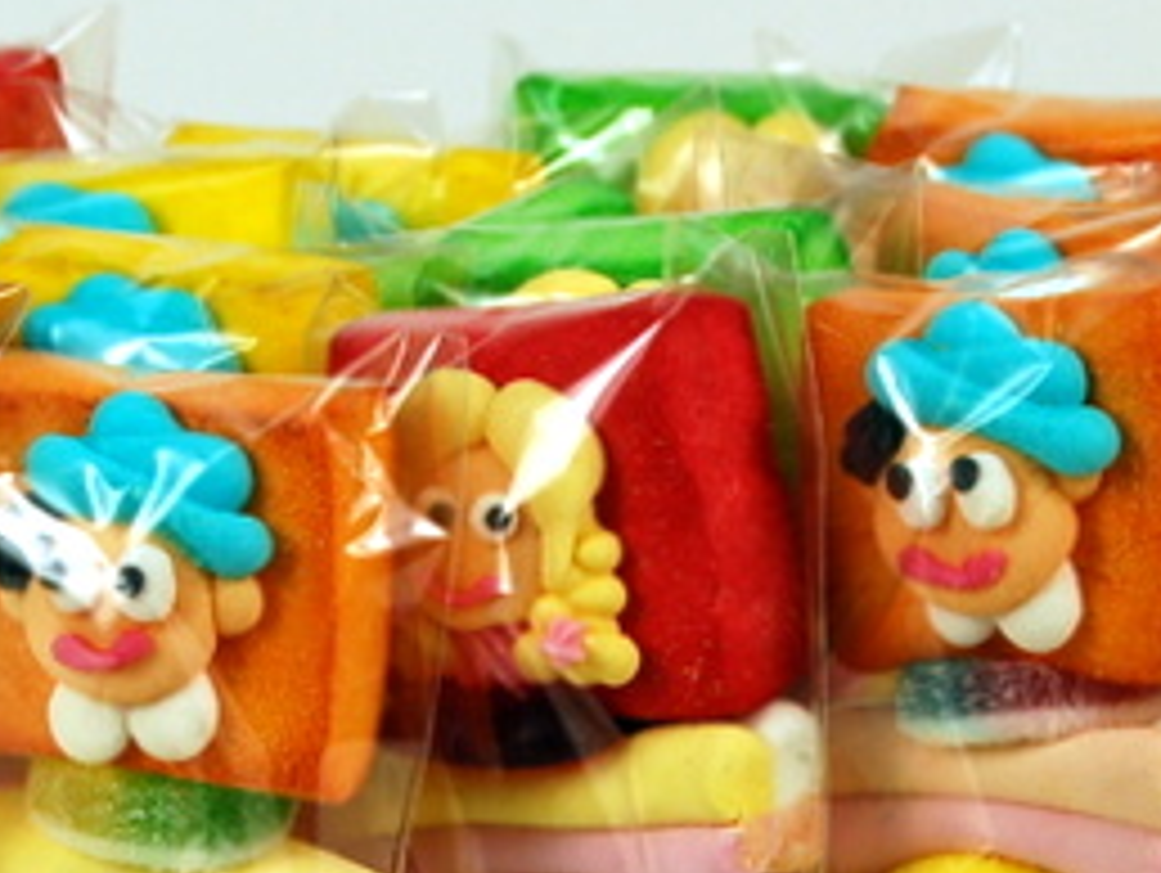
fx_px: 7486
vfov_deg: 6.6
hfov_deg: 8.9
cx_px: 464
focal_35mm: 223
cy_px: 1006
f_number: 8
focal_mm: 50
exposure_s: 1/250
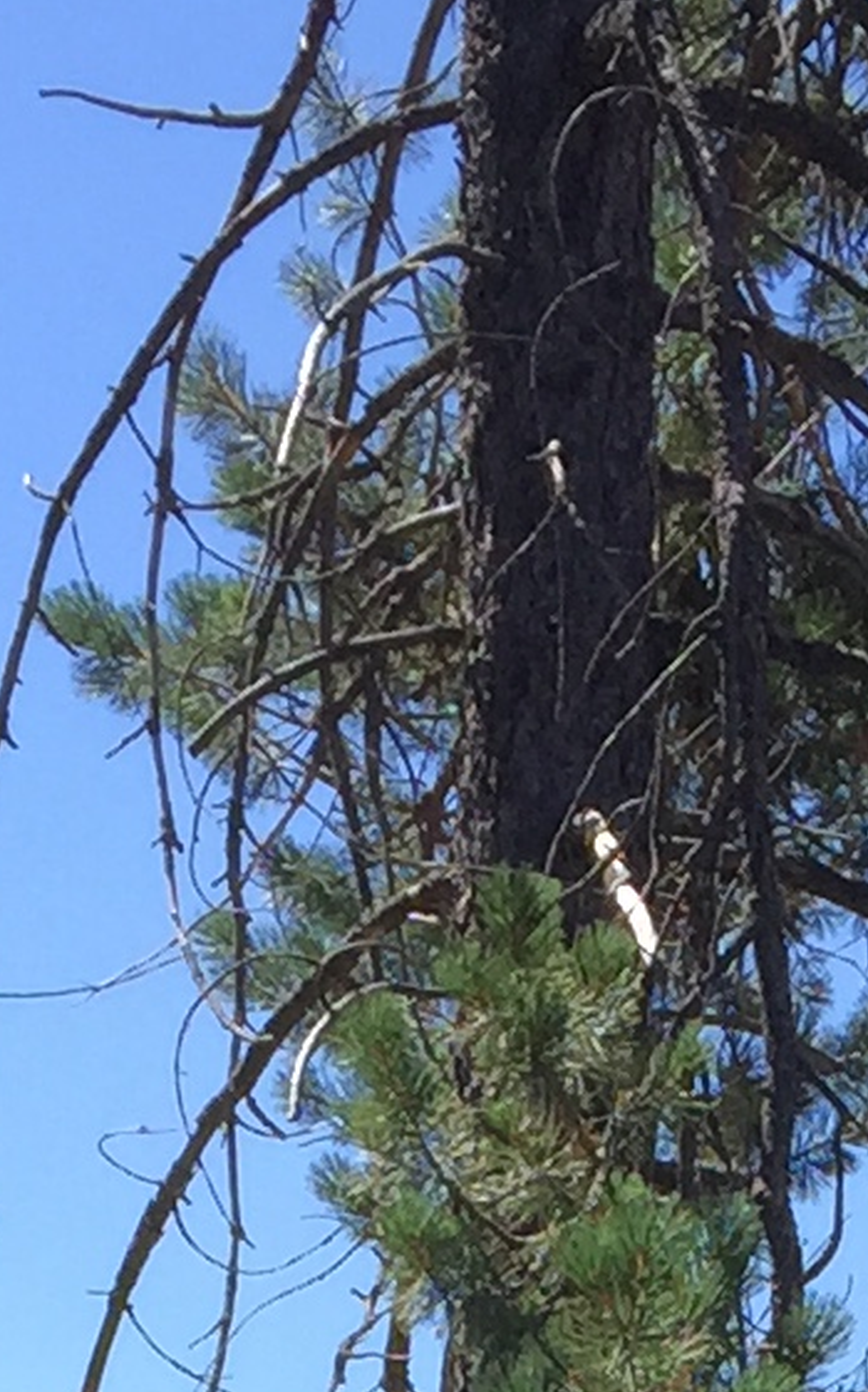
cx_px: 578
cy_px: 3429
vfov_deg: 10.1
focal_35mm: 179
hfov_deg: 7.3
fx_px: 6784
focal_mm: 4.15
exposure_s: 1/1041
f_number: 2.2
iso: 32
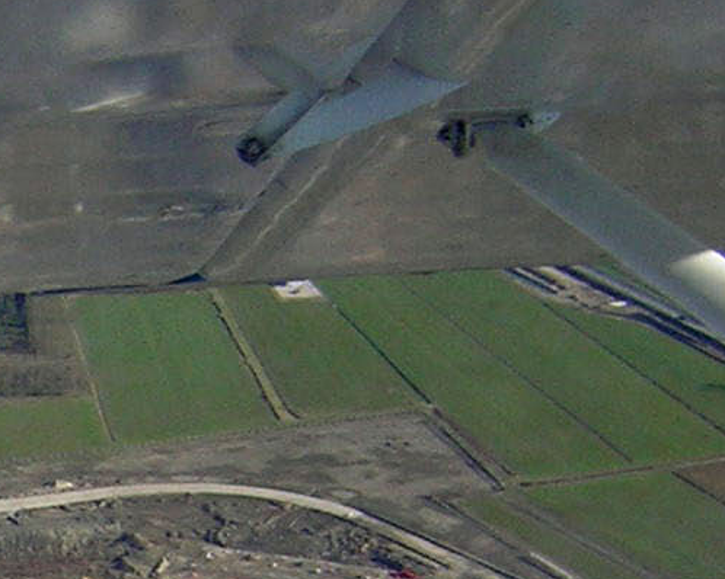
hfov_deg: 16.2
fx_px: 2424
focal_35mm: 113
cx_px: -204
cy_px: 855
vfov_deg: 12.9
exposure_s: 1/170
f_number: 5.2
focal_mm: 4.7
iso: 50
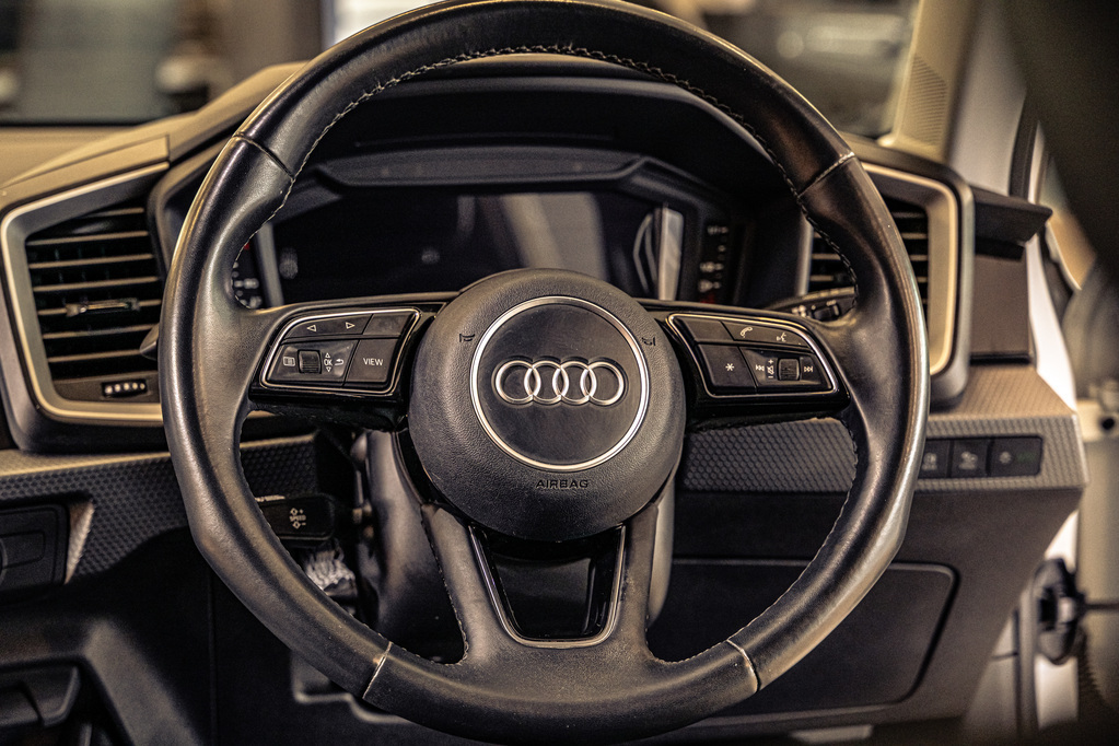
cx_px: 560
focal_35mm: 67
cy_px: 373
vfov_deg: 20.3
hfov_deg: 30.1
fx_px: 2082
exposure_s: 1/125
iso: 1600
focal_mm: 67
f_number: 4.5
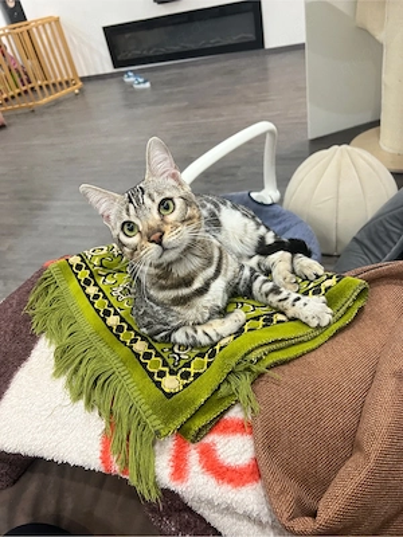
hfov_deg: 53.1
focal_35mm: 26
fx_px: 404
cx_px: 202
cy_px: 268
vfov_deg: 67.3
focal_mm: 5.7
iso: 320
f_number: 1.5
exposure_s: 1/50
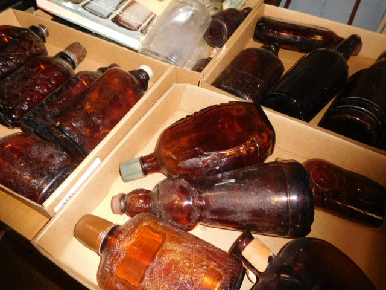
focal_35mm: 25
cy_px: 145
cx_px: 193
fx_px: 279
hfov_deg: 69.4
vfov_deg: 54.9
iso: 200
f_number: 3.4
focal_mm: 4.5
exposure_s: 1/30
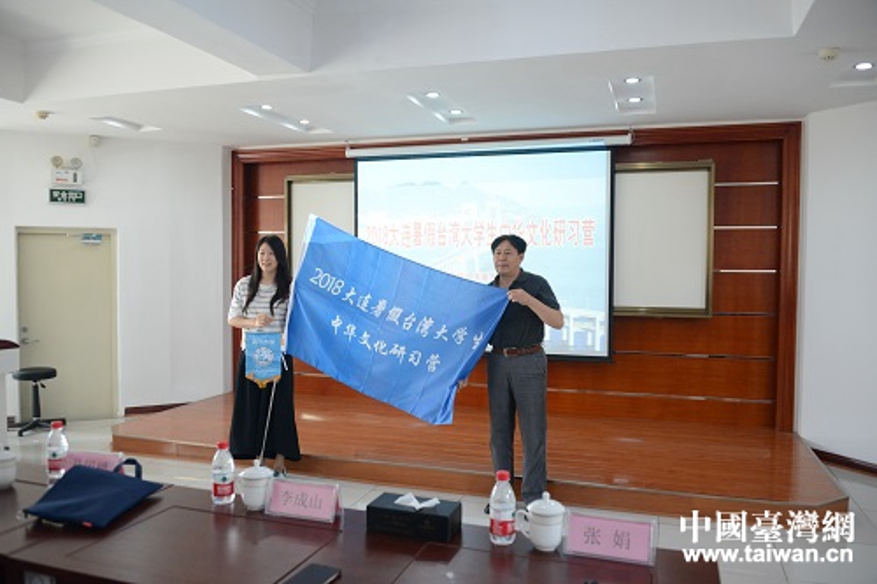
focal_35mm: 28
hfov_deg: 65.5
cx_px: 438
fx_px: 682
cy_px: 292
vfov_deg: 46.4
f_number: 3.5
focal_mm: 28
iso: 3200
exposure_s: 1/320
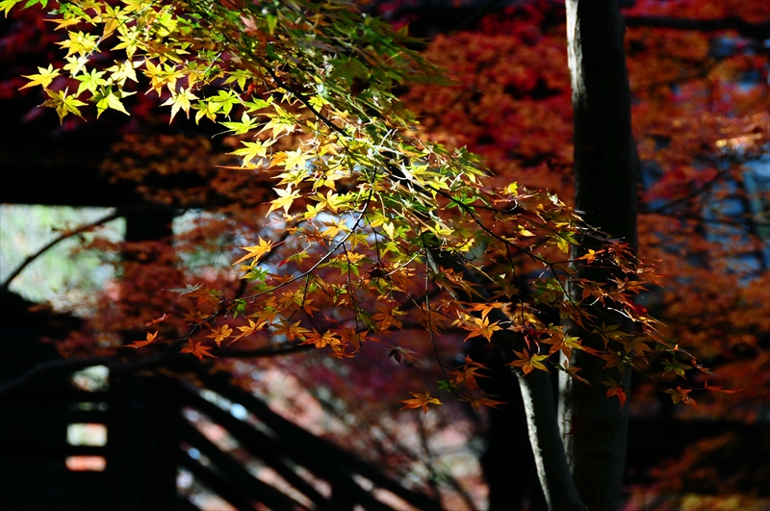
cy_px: 256
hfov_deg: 10.6
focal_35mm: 195
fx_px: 4165
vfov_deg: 7.0
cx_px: 385
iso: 1250
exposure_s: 1/250
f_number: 8
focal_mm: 130
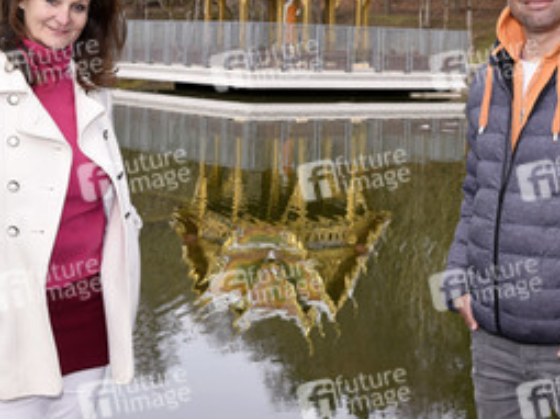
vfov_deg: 21.5
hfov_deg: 28.6
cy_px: 121
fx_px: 1100
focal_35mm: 68
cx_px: 295
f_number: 9
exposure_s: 1/160
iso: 250
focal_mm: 40
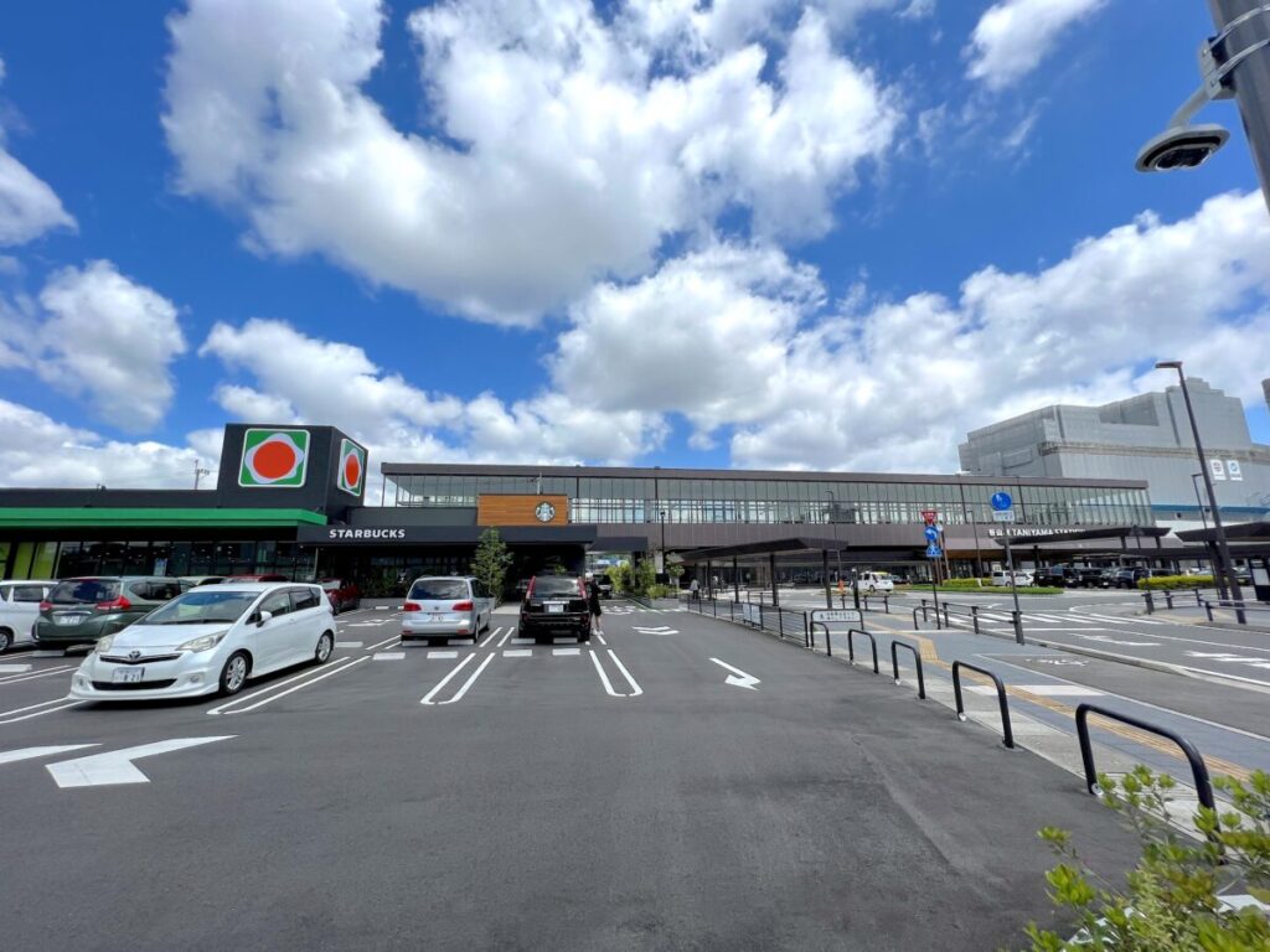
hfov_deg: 106.2
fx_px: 477
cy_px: 476
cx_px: 635
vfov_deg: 89.9
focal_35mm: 13
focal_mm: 1.57
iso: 32
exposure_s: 1/2660
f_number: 1.8
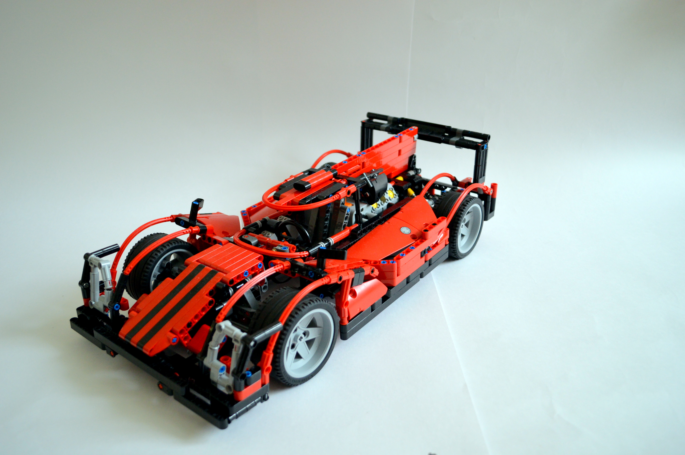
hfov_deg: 62.0
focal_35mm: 30
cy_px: 228
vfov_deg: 43.5
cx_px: 342
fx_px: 570
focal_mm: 20
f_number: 4
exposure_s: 1/60
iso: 640
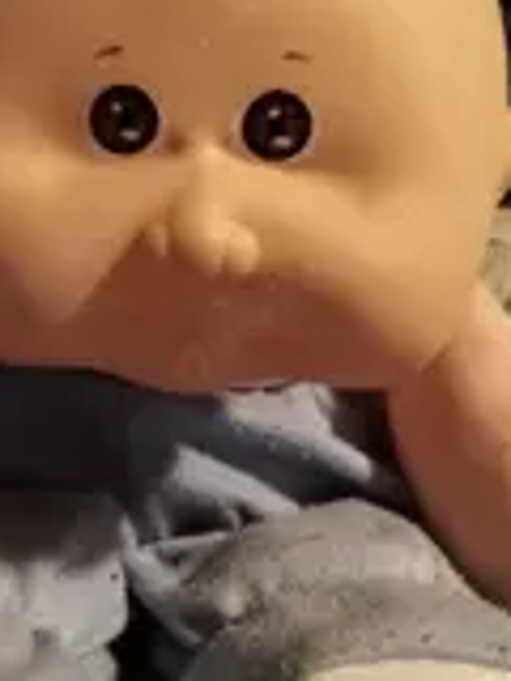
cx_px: 153
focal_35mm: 65
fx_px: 1279
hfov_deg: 22.5
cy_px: 360
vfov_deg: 29.8
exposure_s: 1/12
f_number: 2.2
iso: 1966
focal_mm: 3.83
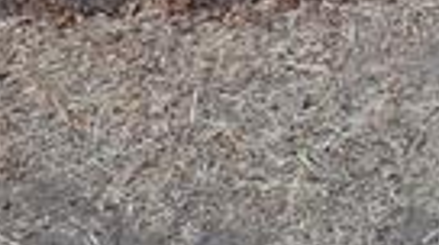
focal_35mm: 97
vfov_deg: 11.3
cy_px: -242
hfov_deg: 19.4
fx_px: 1127
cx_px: 646
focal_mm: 5.23
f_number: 1.8
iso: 80
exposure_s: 1/60
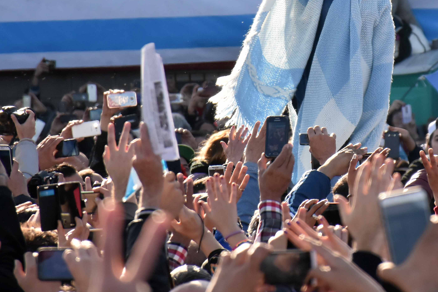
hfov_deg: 4.6
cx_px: 332
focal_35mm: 452
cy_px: 19
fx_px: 5498
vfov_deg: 3.0
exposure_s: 1/1600
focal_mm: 140
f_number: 5.6
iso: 800
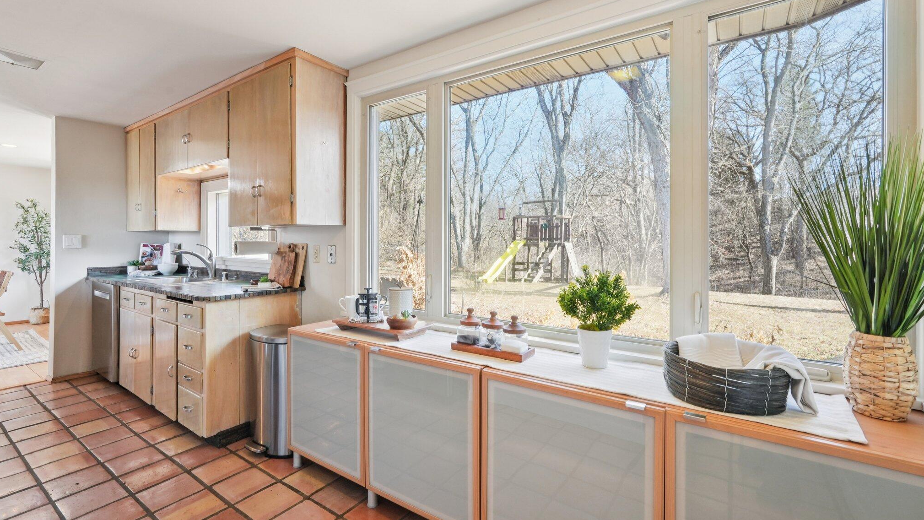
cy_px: 237
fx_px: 417
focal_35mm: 17
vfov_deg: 63.8
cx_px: 456
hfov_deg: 95.9
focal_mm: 16
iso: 320
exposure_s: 1/30
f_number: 9
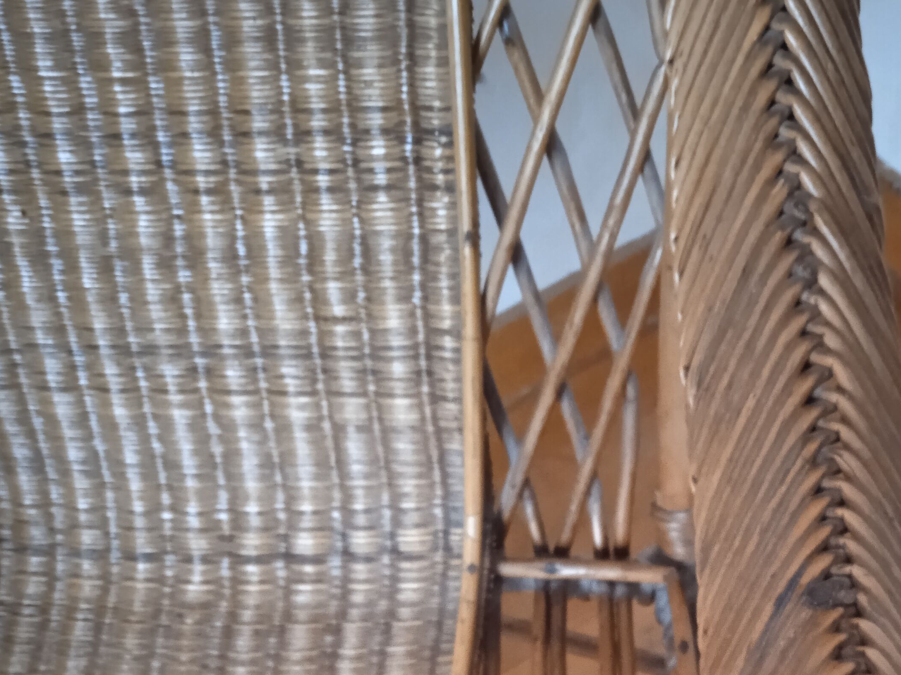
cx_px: 659
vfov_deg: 24.3
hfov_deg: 34.3
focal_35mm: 55
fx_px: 1431
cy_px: 789
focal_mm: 3.43
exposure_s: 1/14.3
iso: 1731
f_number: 2.2
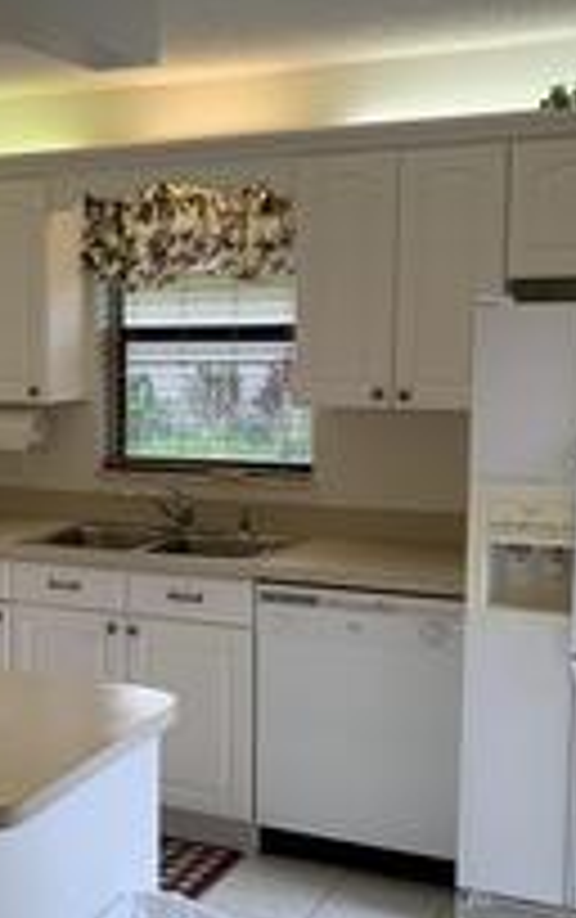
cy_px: 518
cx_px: -14
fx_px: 1352
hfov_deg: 23.0
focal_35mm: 54
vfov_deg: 37.4
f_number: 1.8
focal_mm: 4.25
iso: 80
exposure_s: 1/120
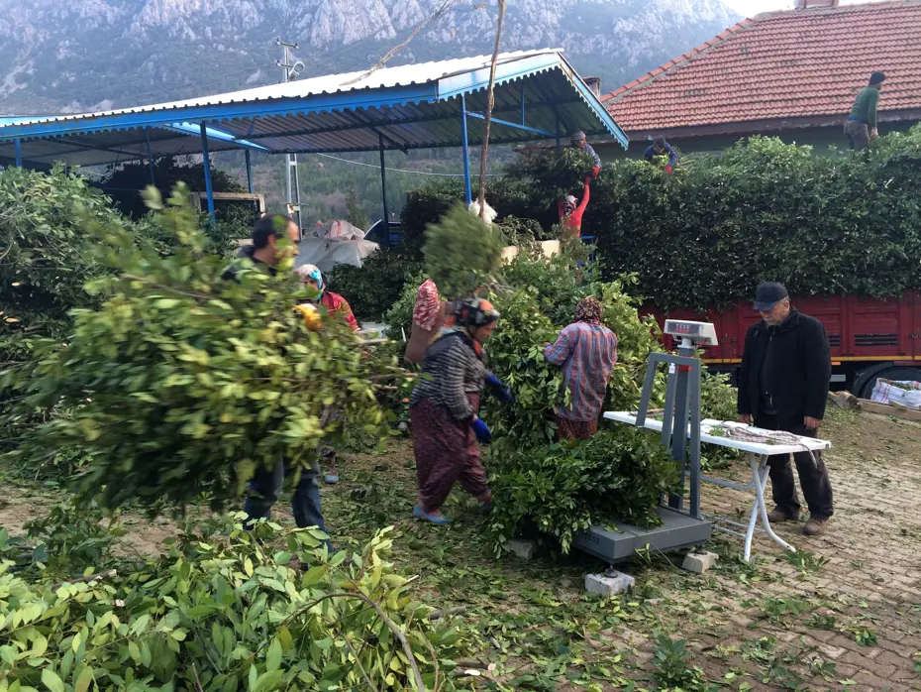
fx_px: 772
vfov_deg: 48.2
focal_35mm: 29
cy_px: 346
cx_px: 460
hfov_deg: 61.6
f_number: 2.2
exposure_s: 1/30
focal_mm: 4.15
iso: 50
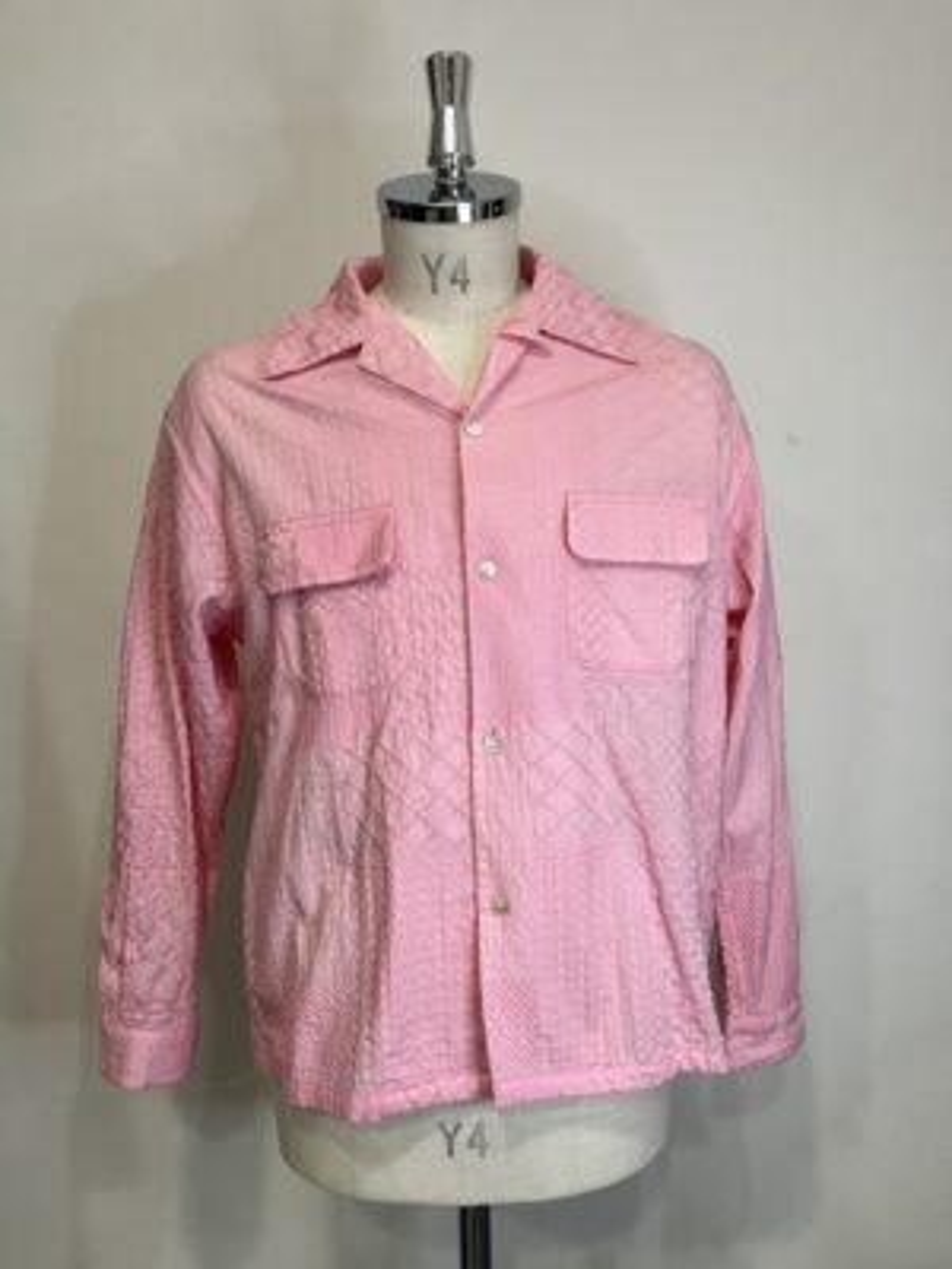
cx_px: 476
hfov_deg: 49.7
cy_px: 634
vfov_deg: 63.4
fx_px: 1027
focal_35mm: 28
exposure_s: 1/50
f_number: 1.8
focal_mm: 3.99
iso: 64
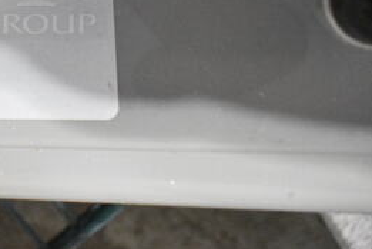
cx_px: -50
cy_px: -36
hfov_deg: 28.5
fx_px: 652
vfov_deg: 20.5
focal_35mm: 63
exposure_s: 1/125
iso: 6400
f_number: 5.6
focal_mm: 18
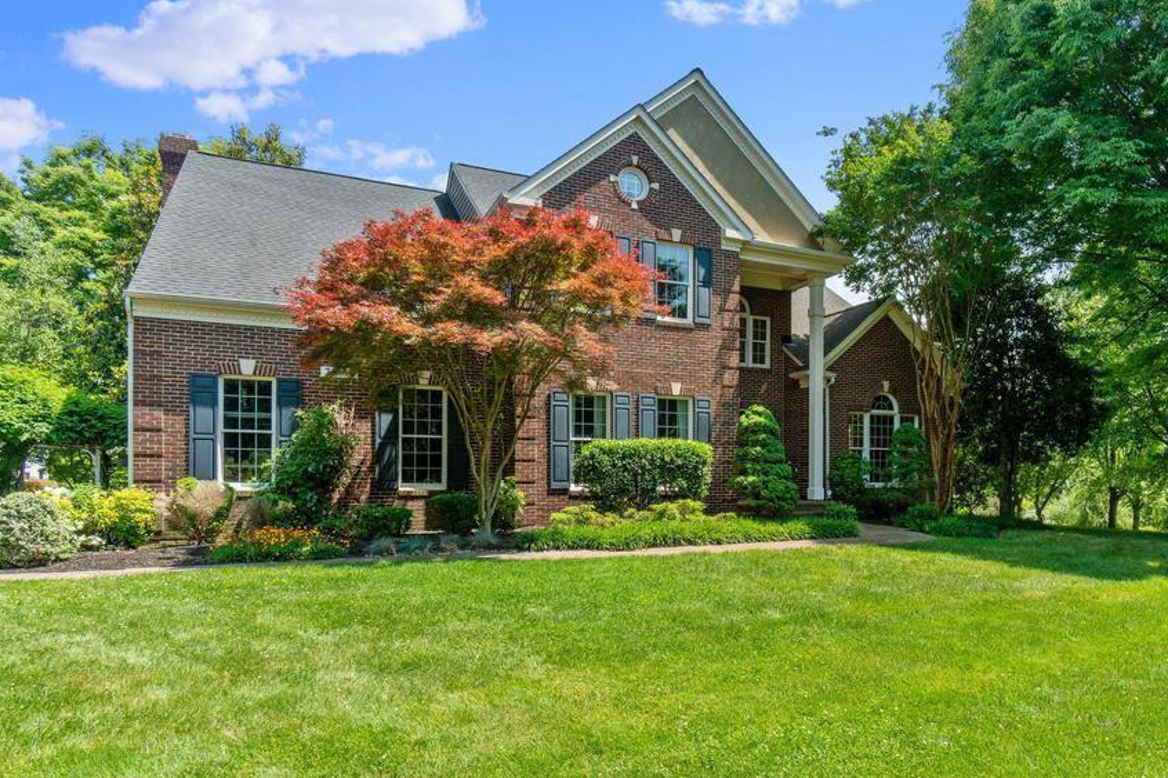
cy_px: 463
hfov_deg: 74.0
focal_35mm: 24
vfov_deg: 53.6
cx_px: 692
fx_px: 766
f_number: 7.1
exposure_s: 1/250
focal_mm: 13
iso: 160
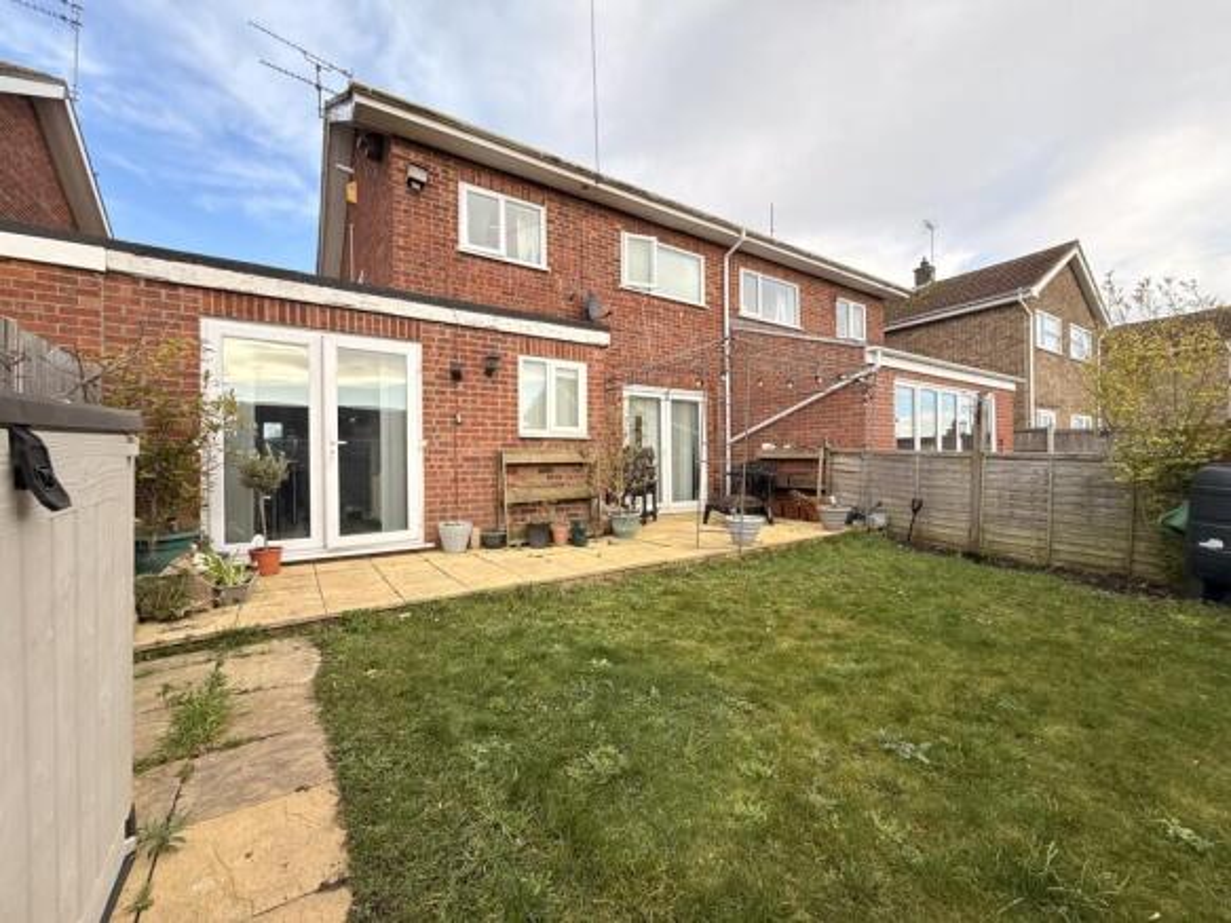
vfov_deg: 85.7
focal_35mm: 14
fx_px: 498
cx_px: 616
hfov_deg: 102.1
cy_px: 462
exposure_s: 1/439
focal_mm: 2.22
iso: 50
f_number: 2.2
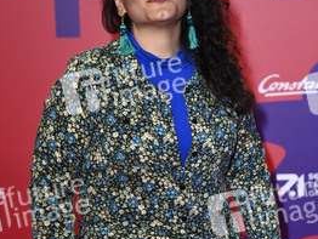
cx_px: 159
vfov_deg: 9.1
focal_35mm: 164
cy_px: 147
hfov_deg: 12.0
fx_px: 1508
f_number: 5.6
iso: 640
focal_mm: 112
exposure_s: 1/250
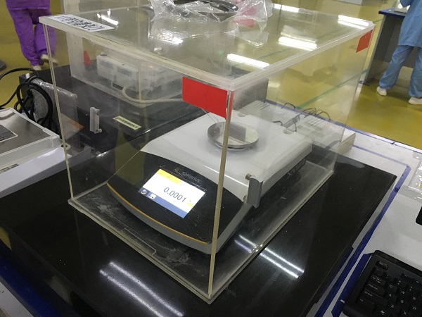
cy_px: 158
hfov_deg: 61.7
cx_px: 211
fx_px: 354
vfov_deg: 48.2
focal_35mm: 29
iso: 200
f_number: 2.2
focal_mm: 4.15
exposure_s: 1/25
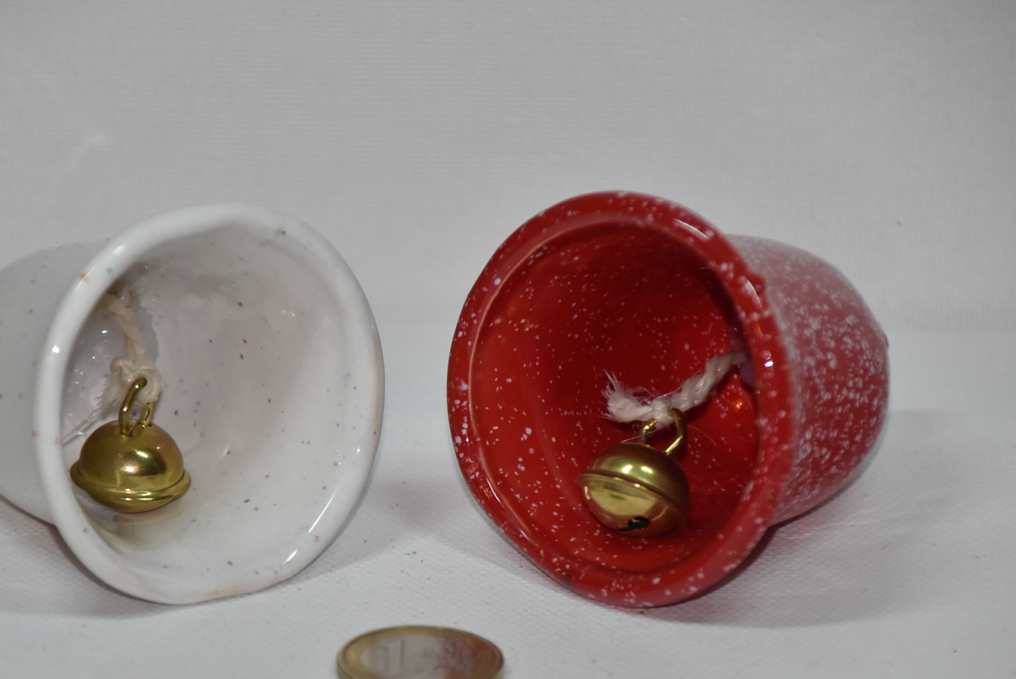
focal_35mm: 388
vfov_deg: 3.5
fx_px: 10958
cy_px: 432
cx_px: 417
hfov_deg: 5.3
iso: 1400
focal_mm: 200
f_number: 6.3
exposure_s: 1/125
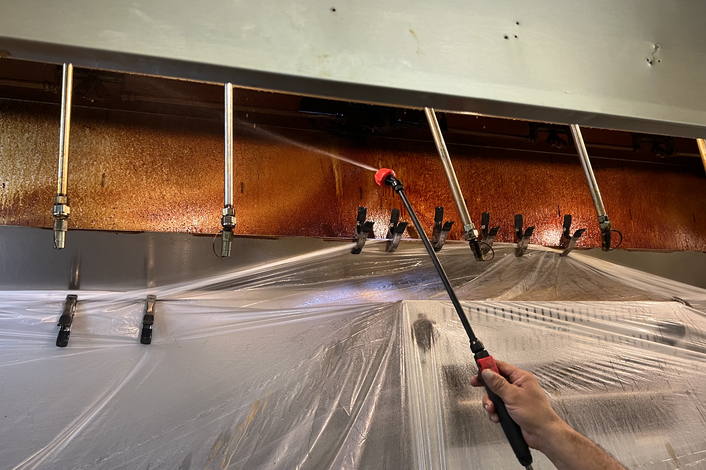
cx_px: 336
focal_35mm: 29
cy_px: 227
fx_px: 569
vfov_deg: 44.9
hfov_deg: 63.6
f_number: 1.5
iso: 200
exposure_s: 1/60
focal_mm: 5.7
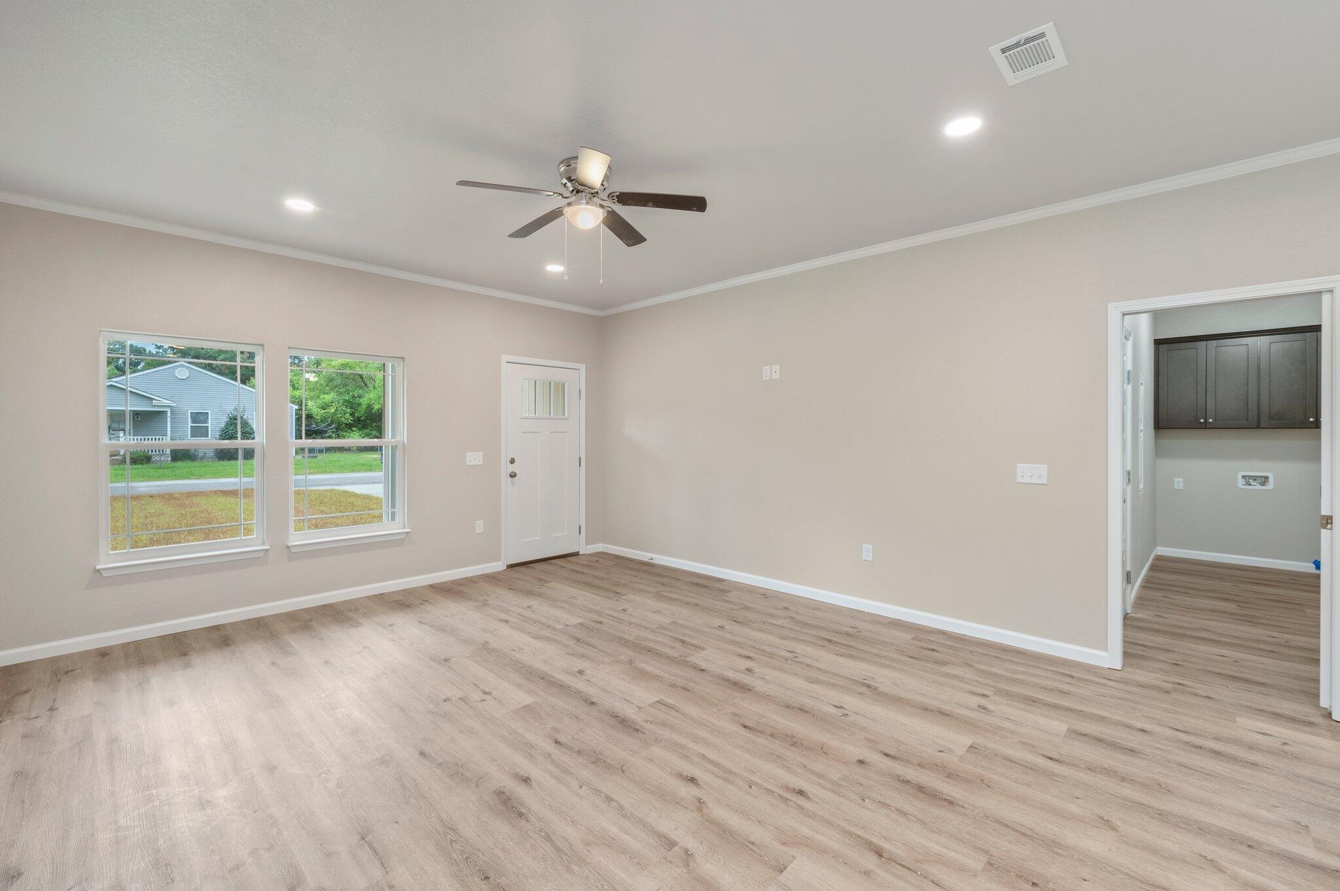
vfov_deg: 81.1
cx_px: 670
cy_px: 446
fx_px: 521
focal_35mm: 14
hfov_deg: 104.3
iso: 500
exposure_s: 1/25
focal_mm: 14
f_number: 8
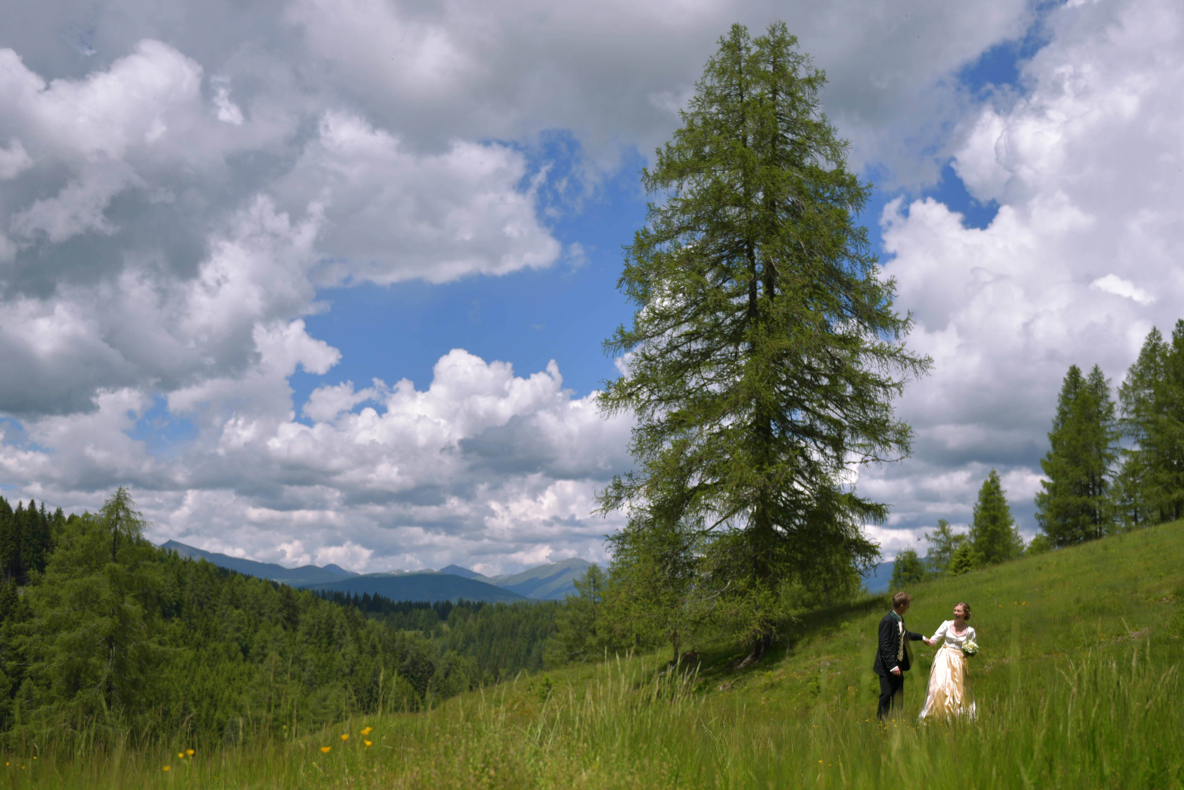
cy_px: 395
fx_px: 1053
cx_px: 592
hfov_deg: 58.7
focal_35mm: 32
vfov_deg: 41.1
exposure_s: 1/4000
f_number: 2.8
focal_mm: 32
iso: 100
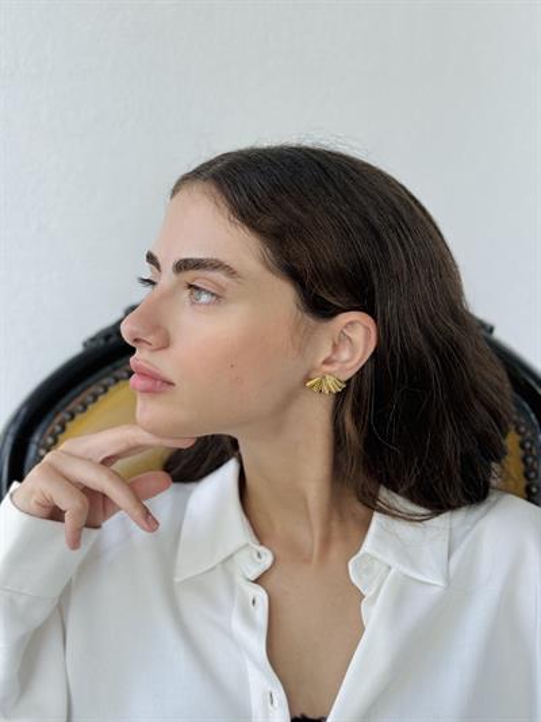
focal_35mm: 48
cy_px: 361
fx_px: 1000
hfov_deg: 30.3
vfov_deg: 39.6
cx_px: 270
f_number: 1.78
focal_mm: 6.76
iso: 80
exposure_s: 1/121
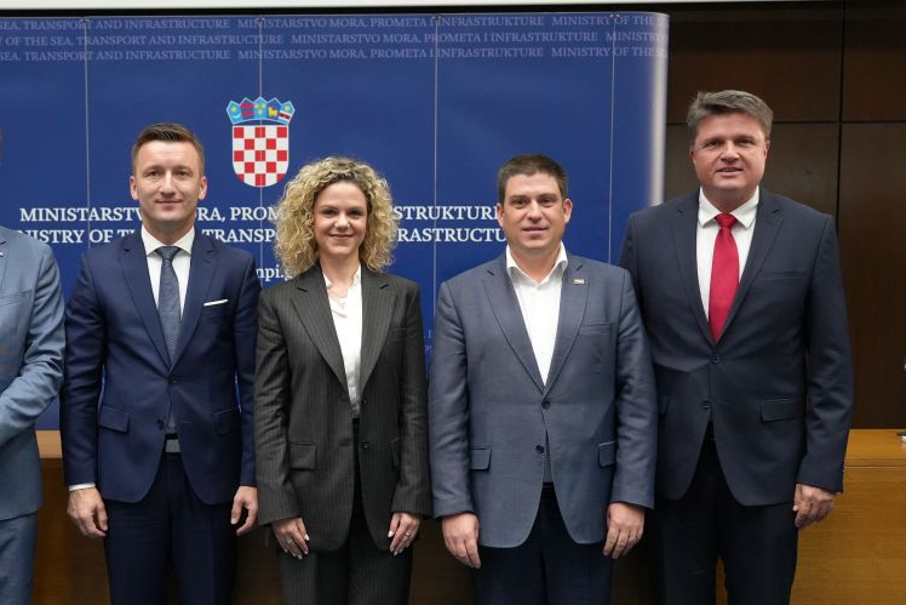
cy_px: 372
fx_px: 1309
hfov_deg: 37.9
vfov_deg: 25.9
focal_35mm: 52
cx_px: 328
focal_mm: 38
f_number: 4
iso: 5000
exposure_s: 1/160
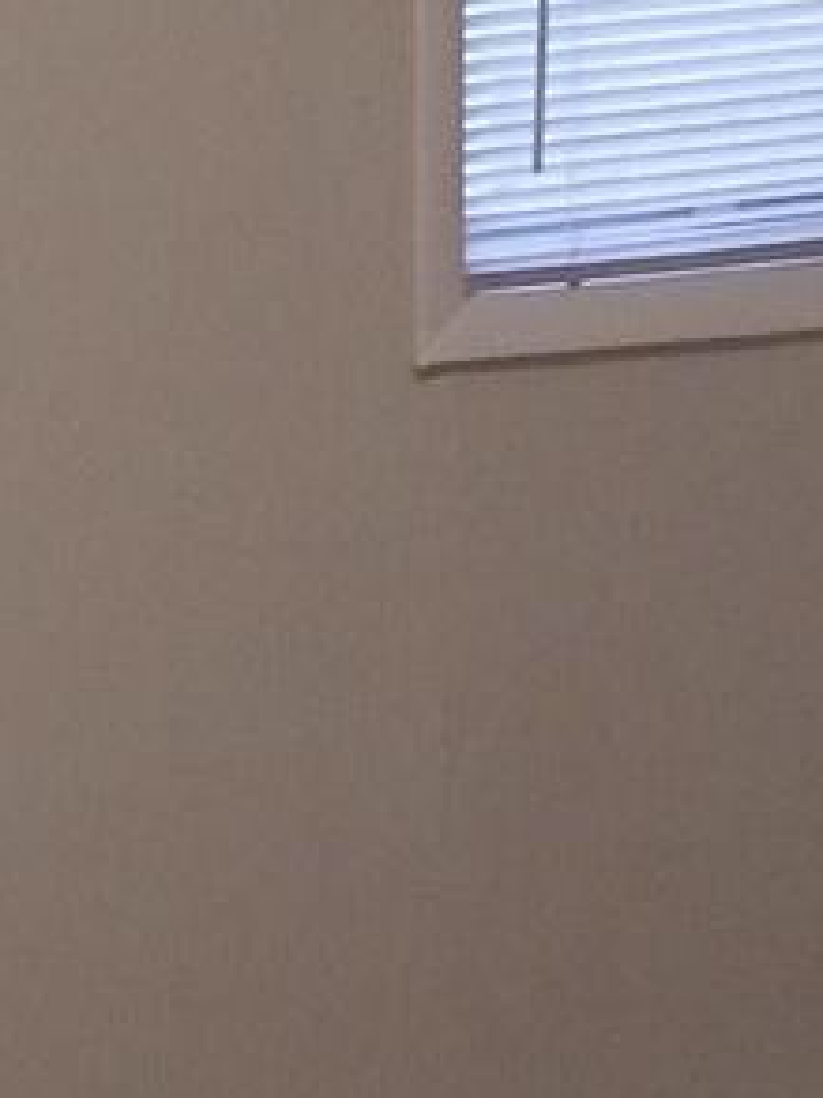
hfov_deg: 10.1
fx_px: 4501
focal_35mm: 142
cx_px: -372
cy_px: 872
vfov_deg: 13.8
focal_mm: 4
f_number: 1.8
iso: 250
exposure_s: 1/24
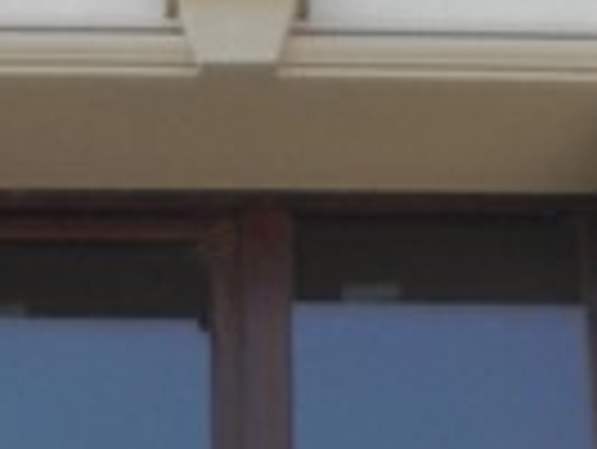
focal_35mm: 228
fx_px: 3936
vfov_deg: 6.2
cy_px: 1176
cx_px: 305
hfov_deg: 8.7
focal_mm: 6.3
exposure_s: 1/320
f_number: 3.1
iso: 64
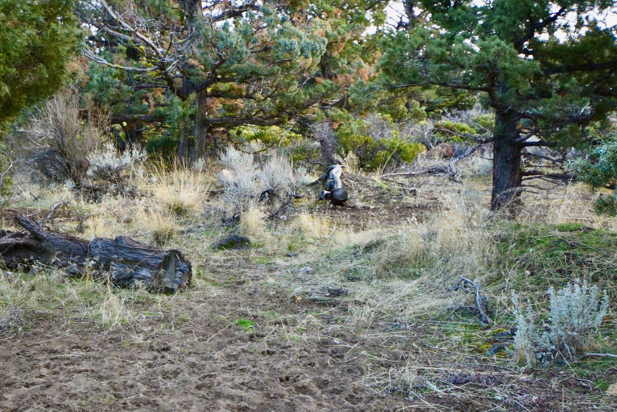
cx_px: 312
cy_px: 182
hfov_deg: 41.1
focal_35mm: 48
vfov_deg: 28.1
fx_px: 823
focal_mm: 24
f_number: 4.5
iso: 400
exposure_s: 1/250
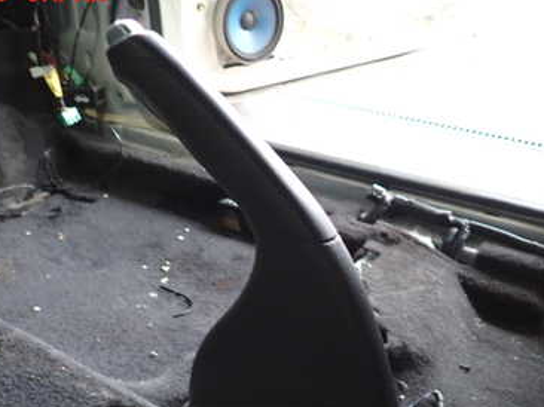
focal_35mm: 41
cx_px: 282
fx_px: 644
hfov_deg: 45.8
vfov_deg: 34.3
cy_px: 307
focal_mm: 4.5
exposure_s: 1/60
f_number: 2
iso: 200
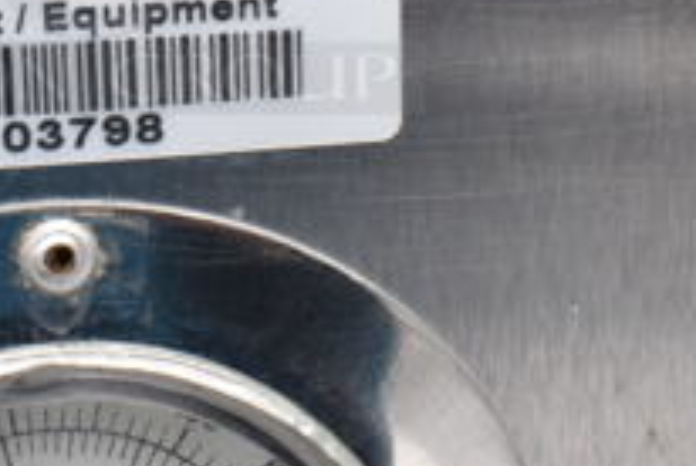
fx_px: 1549
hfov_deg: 24.5
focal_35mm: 80
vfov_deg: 16.5
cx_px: 51
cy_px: -64
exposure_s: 1/60
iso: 140
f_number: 8
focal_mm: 18
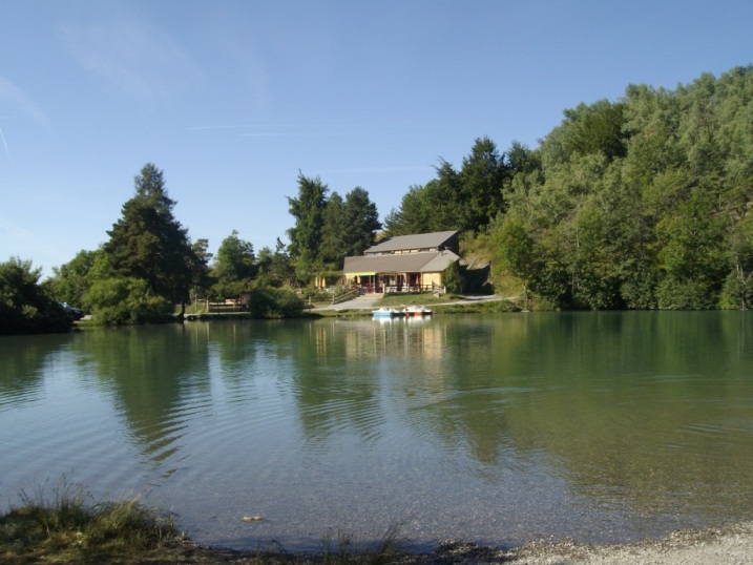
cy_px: 282
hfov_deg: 51.3
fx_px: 783
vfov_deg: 39.7
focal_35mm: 36
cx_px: 376
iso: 80
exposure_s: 1/400
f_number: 4.8
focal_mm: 6
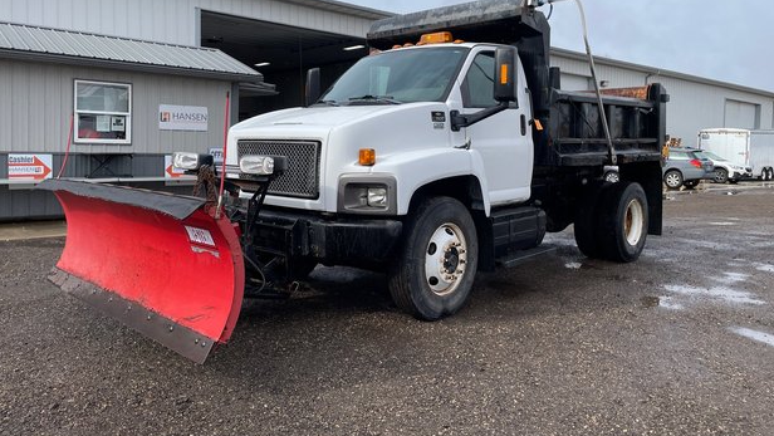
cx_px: 389
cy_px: 161
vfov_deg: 39.9
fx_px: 595
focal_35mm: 29
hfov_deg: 66.0
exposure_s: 1/2618
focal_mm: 4.2
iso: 32
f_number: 1.6
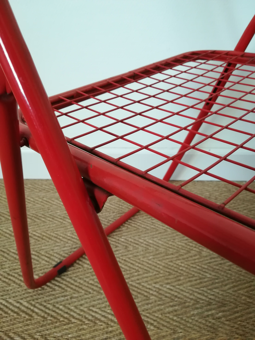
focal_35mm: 26
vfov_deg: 67.3
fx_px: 255
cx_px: 128
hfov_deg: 53.1
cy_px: 170
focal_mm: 3.83
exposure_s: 1/30
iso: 400
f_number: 2.2
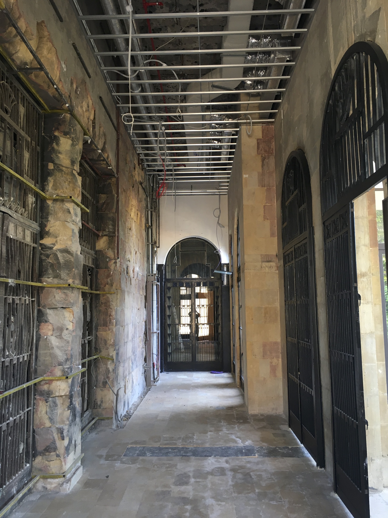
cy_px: 259
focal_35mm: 29
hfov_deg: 48.2
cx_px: 194
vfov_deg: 61.7
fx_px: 433
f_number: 2.2
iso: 80
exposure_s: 1/33
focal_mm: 4.15
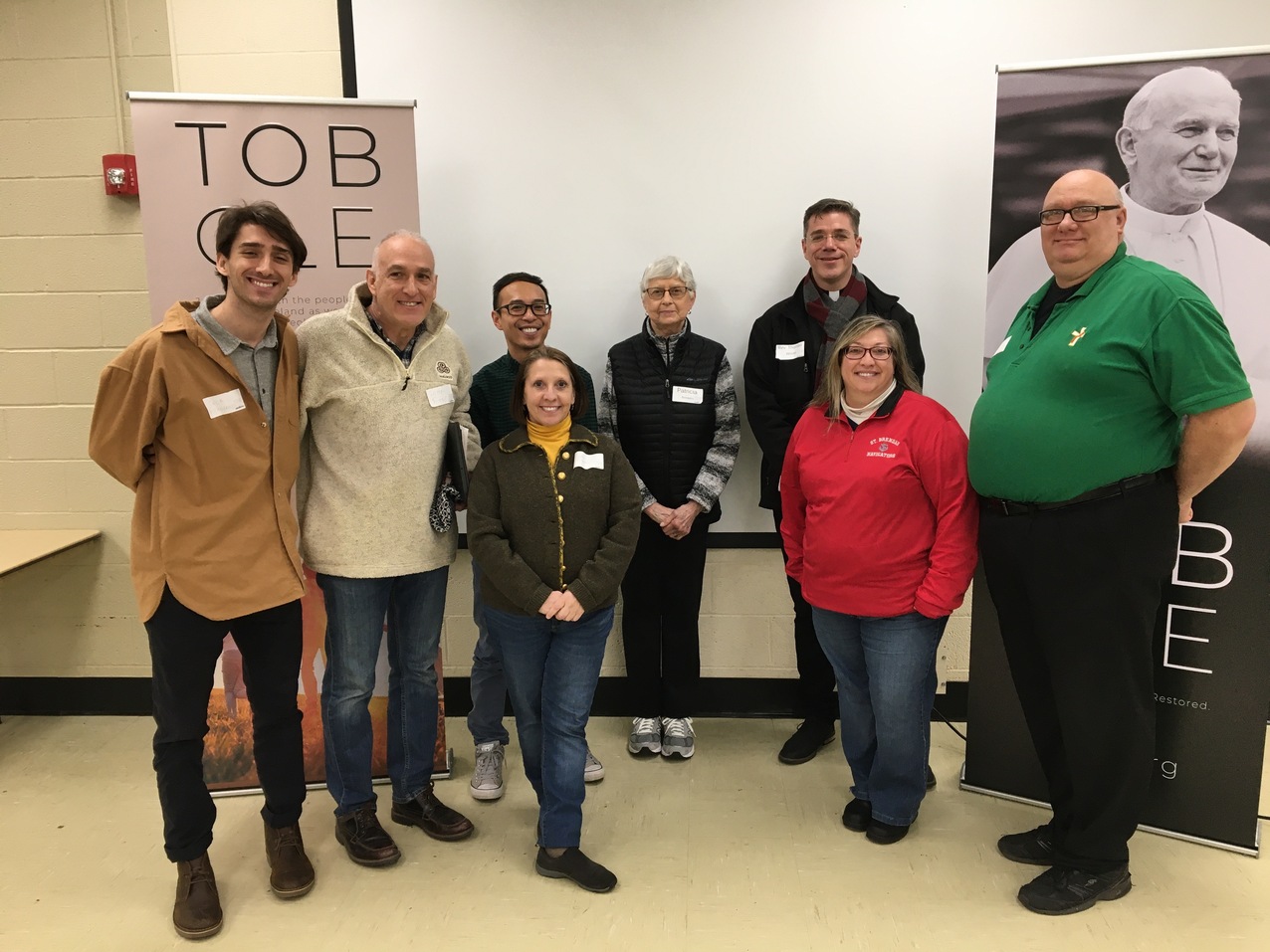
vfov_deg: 48.2
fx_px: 1064
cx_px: 635
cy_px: 476
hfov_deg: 61.7
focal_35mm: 29
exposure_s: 1/33
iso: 40
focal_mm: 4.15
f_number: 2.2
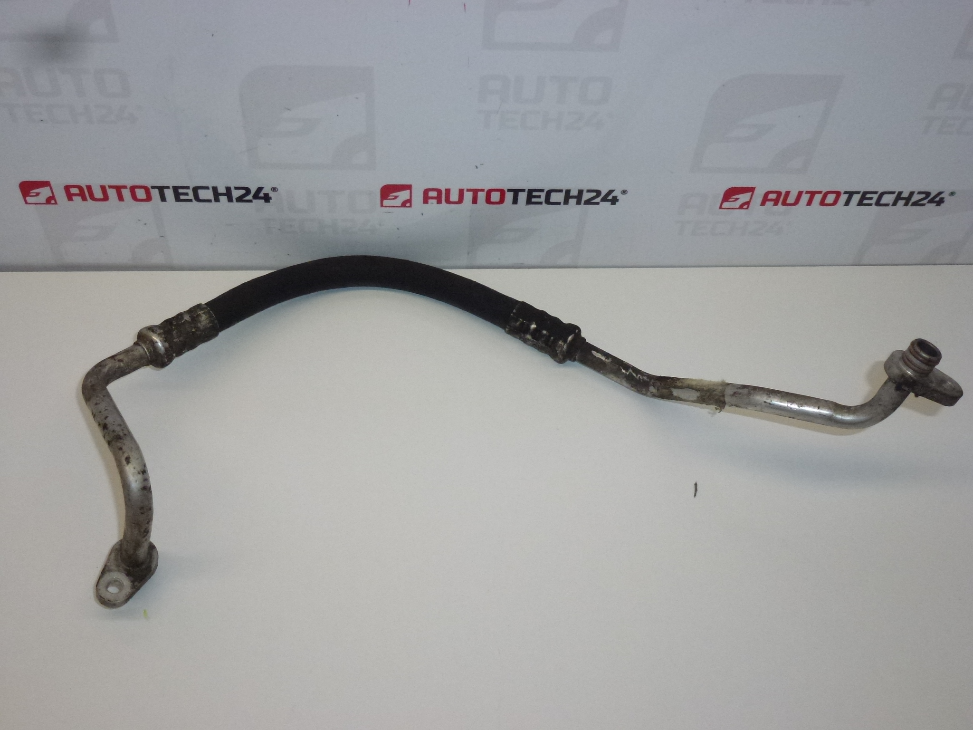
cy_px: 365
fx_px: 1012
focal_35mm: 36
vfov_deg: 39.7
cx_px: 486
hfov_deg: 51.4
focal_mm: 6.4
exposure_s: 1/500
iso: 400
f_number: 3.7
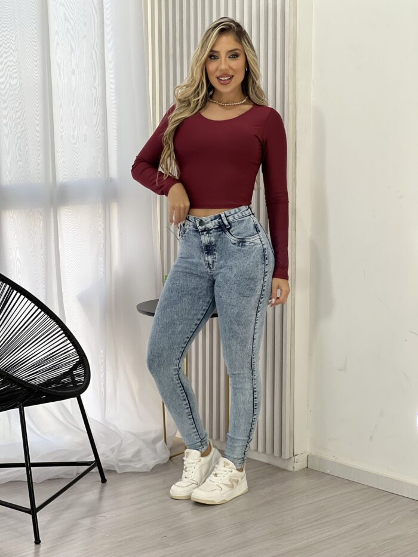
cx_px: 209
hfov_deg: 19.1
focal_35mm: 77
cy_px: 278
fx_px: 1239
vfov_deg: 25.3
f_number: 2.8
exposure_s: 1/120
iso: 64
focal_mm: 9
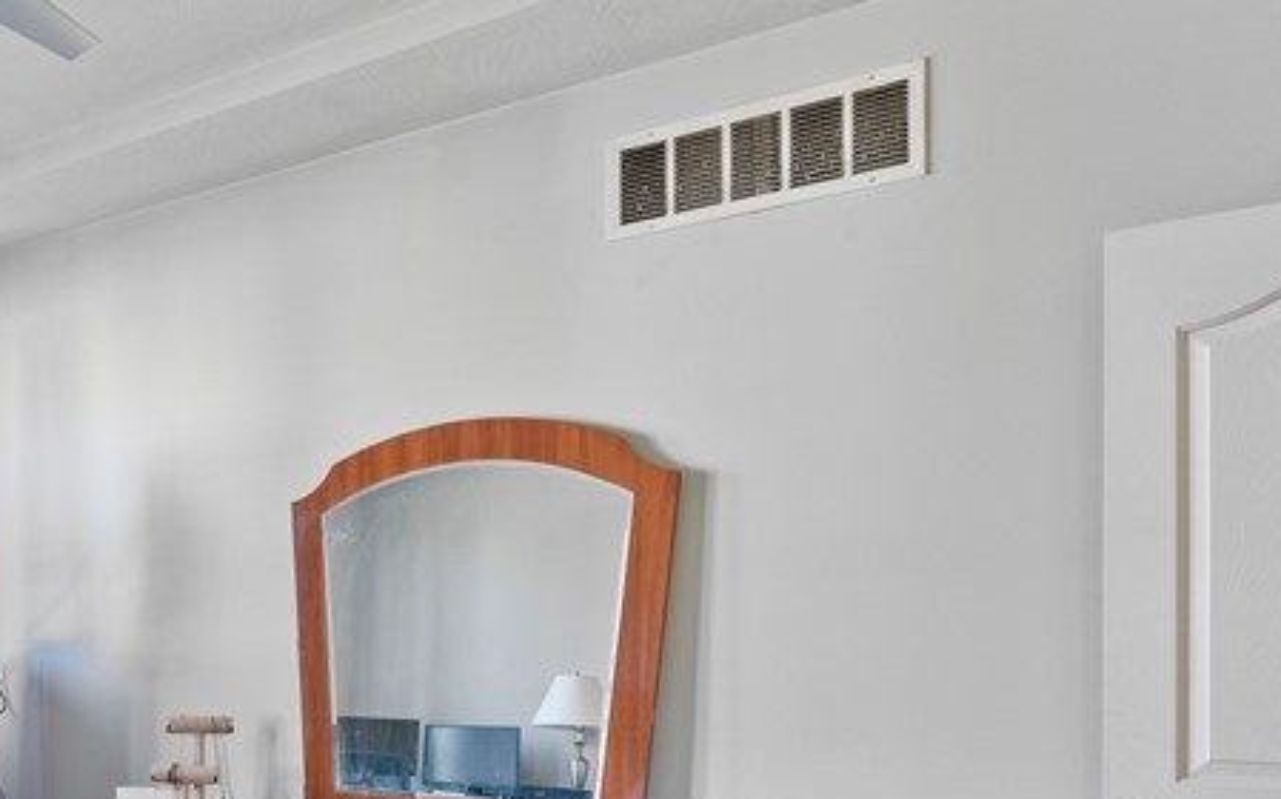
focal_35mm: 37
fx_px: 1291
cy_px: 663
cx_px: 57
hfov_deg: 46.0
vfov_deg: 33.2
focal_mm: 15
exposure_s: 1/5
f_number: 9
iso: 250
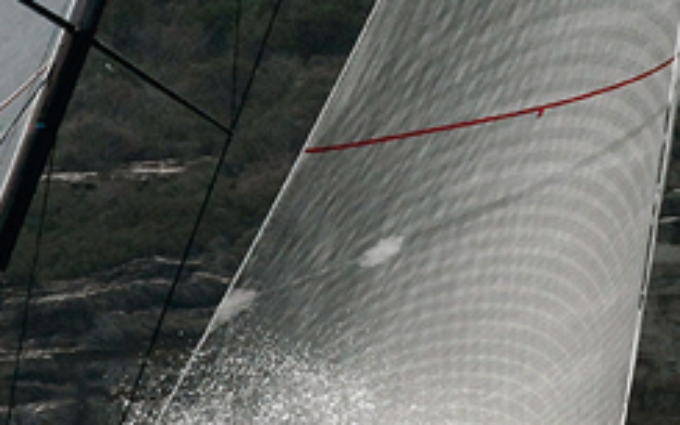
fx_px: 13859
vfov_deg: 1.8
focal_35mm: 748
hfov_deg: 2.8
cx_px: 197
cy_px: 496
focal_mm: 200
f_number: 7.6
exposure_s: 1/1000
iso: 400
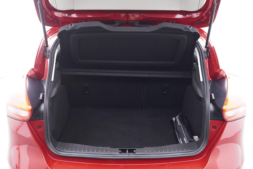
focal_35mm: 36
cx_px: 126
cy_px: 84
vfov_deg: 36.9
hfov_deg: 53.1
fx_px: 253
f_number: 2.8
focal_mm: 24
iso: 500
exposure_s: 1/40
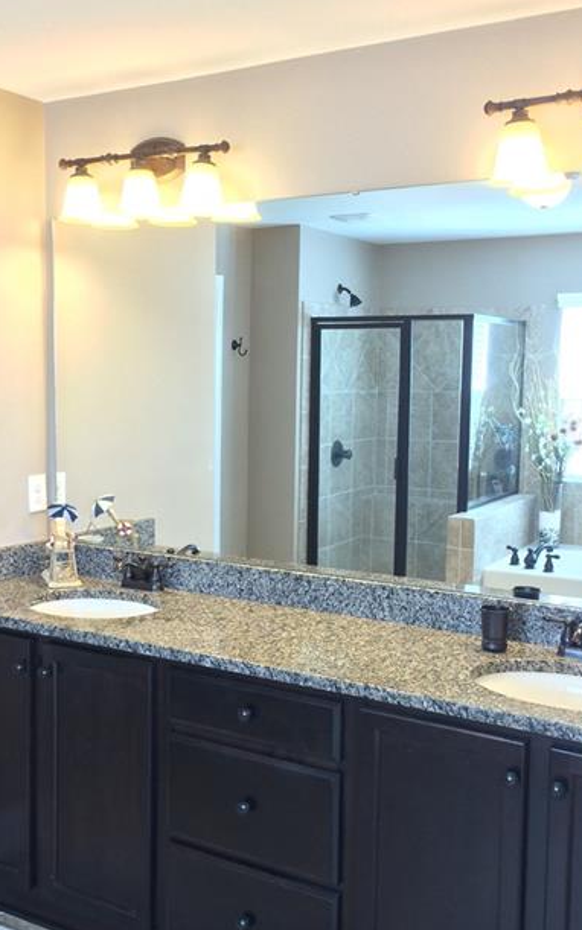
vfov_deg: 49.3
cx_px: 262
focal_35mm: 40
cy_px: 472
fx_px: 1015
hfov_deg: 32.0
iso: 80
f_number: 2.2
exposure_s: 1/30
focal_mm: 4.12
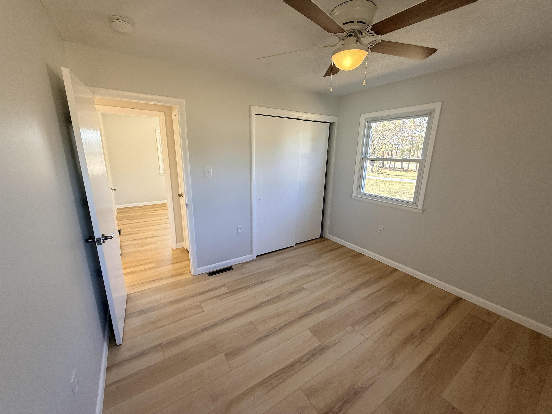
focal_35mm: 14
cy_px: 207
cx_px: 276
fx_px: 223
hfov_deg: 102.1
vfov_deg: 85.7
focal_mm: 2.22
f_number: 2.2
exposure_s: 1/120
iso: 64
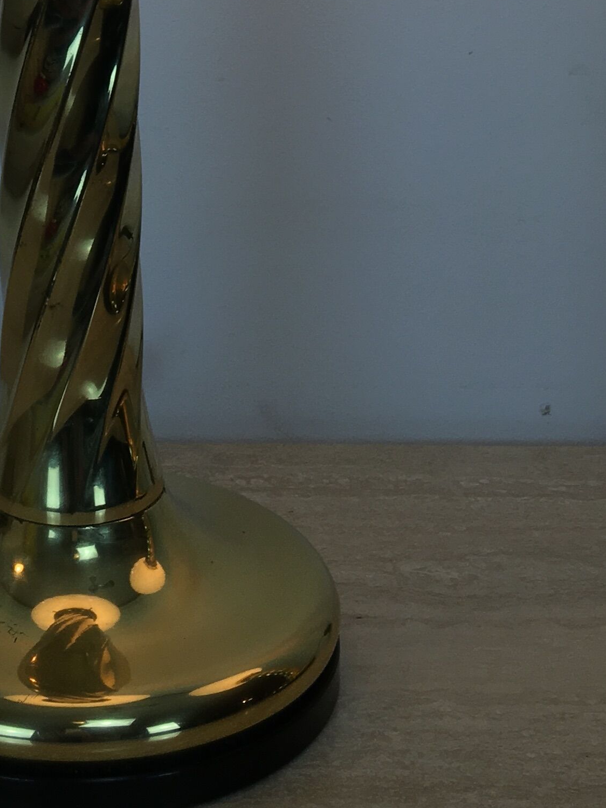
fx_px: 1821
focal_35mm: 78
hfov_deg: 18.6
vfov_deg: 22.8
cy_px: -180
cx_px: 72
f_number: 2.2
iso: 25
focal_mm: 4.15
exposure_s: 1/101
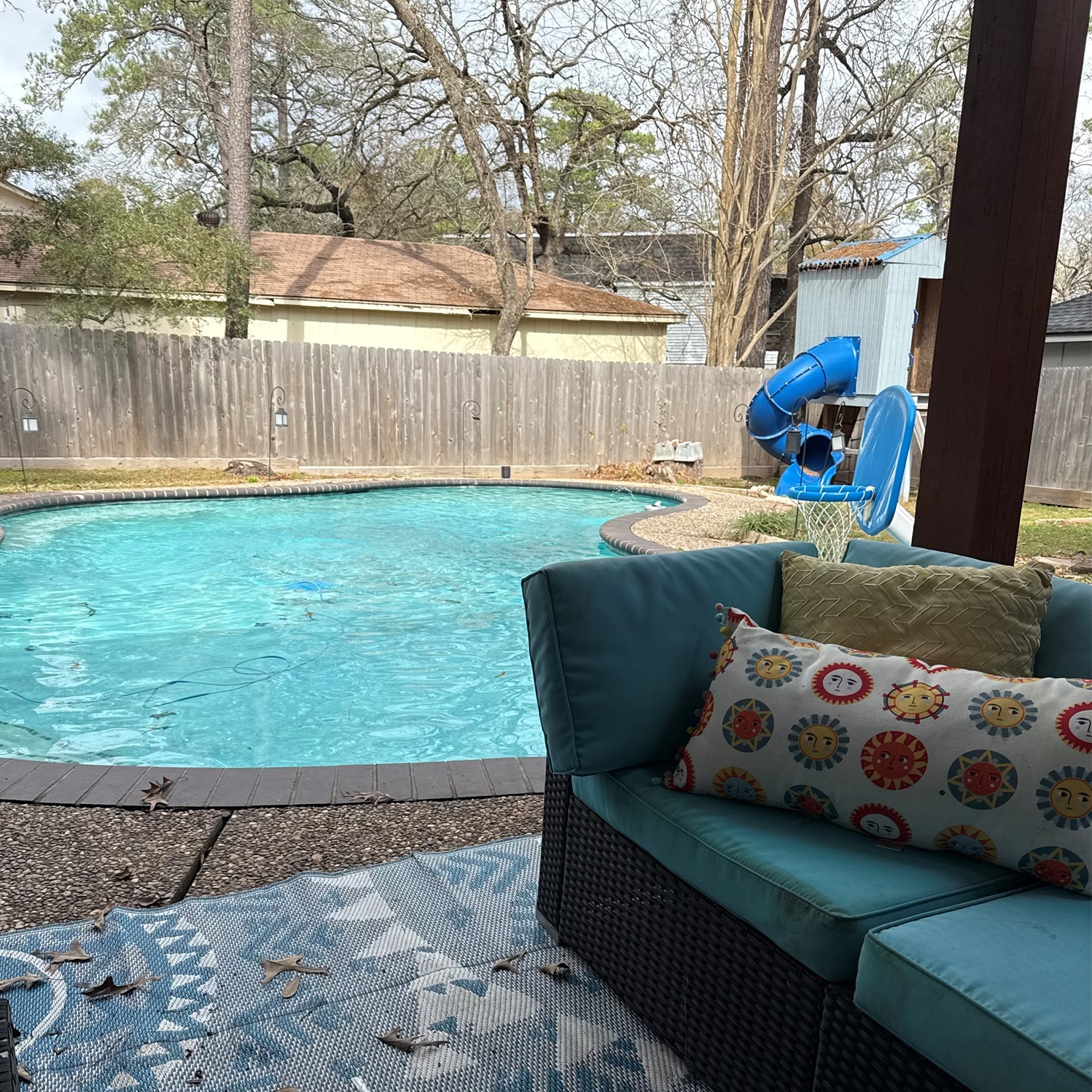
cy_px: 668
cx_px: 533
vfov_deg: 55.1
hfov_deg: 55.6
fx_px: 1035
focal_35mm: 29
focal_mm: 6.76
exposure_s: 1/1855
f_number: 1.78
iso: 80
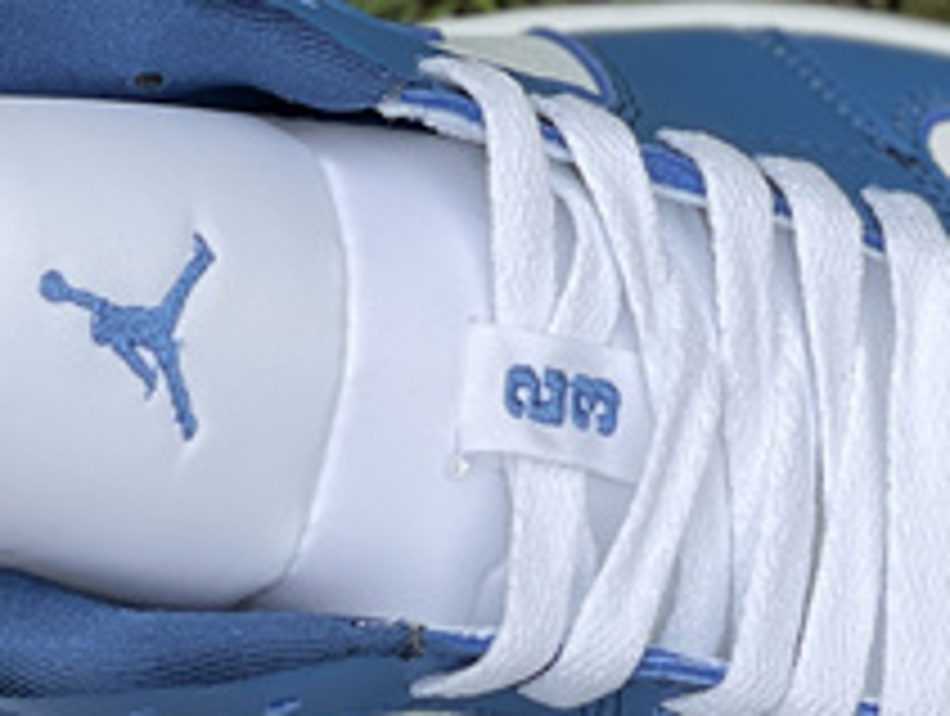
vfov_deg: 6.6
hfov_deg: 8.8
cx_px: 428
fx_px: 6158
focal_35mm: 224
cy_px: 975
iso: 20
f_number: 2.2
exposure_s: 1/131
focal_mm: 7.5
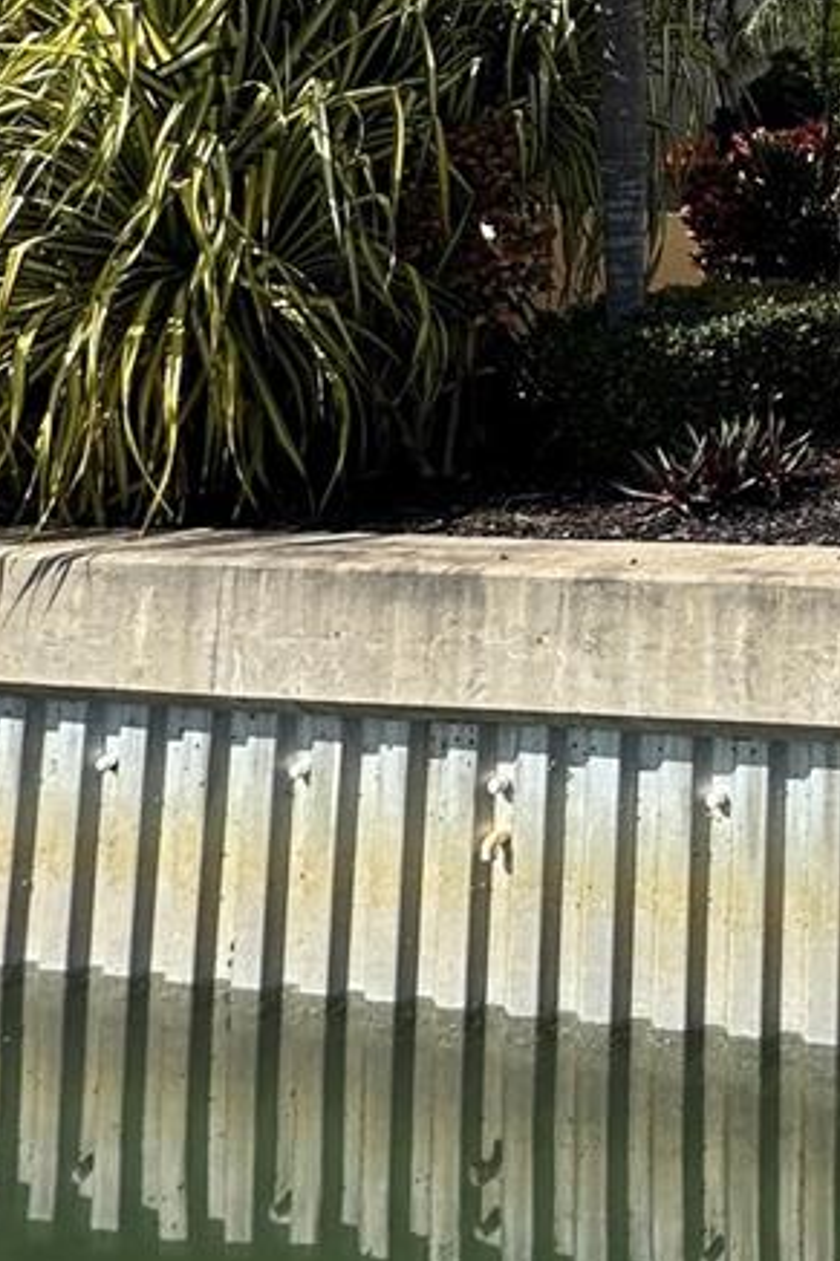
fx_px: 1401
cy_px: 147
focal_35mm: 40
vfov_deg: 44.5
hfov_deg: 25.0
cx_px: 1276
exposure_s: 1/3731
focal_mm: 2.22
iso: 50
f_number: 2.2
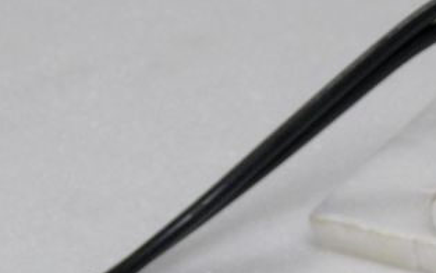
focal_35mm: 467
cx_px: 305
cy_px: 376
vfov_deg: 2.8
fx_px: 5552
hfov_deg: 4.5
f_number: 7.1
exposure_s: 1/2.5
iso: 100
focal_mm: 29.2
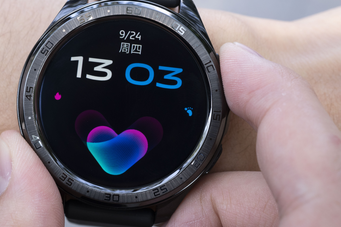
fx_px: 692
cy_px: 120
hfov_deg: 27.4
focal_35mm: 73
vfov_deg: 18.7
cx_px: 98
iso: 640
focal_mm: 35
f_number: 9
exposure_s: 1/80
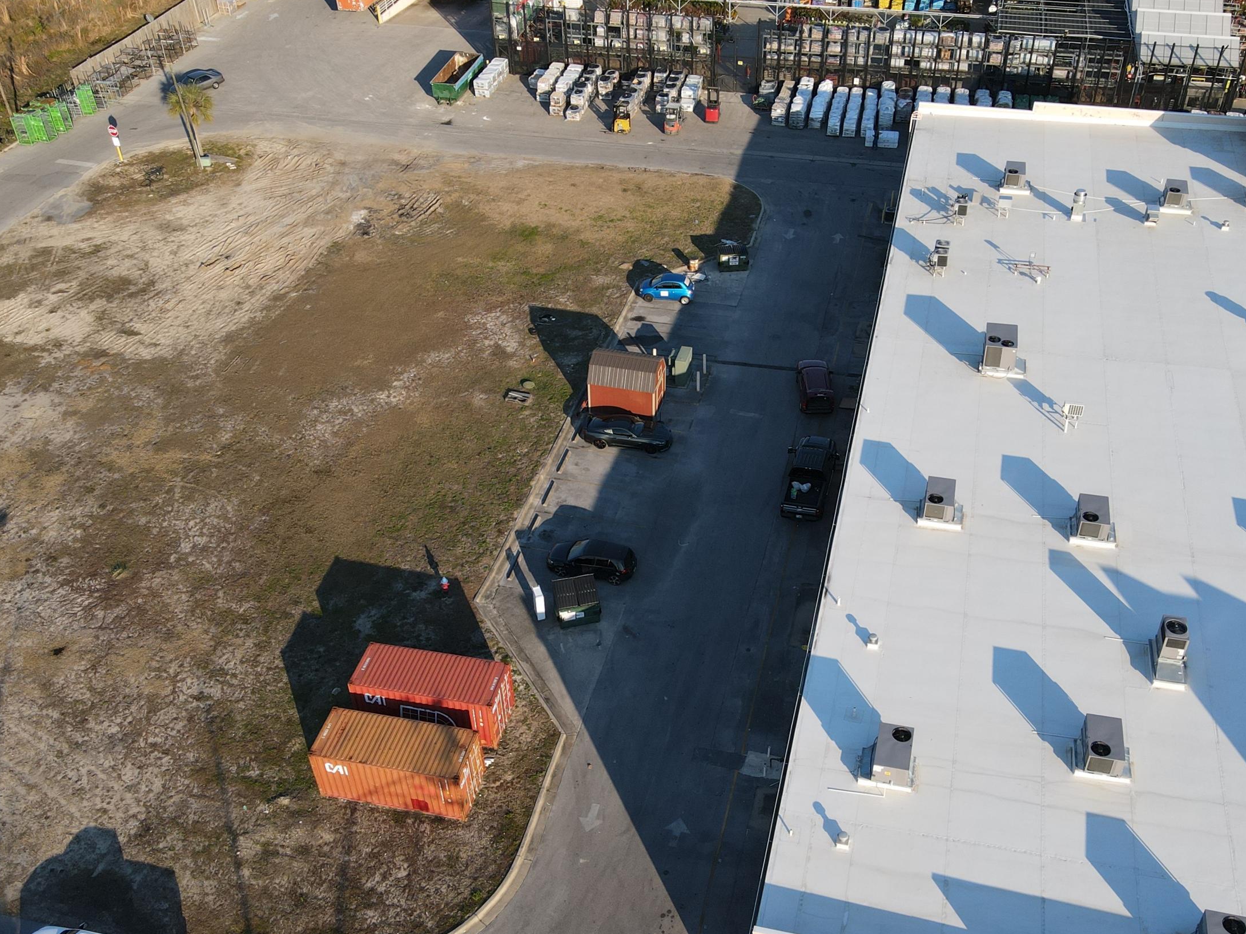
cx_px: 679
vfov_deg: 42.8
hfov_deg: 55.3
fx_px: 1188
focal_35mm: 33
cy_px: 534
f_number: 2.8
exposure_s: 1/500
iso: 100
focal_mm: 4.5
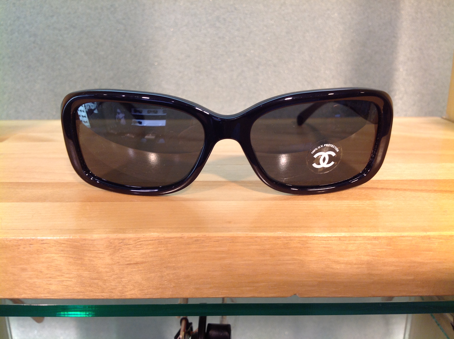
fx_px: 458
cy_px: 170
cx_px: 227
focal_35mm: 35
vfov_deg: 40.6
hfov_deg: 52.7
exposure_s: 1/20
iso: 80
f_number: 2.4
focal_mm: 4.28
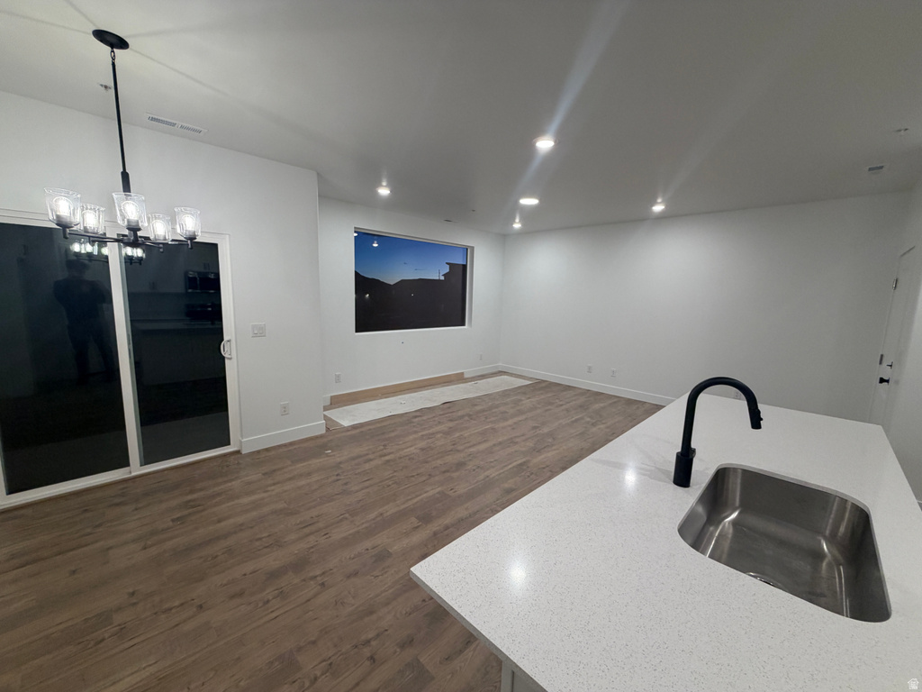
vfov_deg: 85.7
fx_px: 373
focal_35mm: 14
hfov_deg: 102.1
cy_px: 346
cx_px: 461
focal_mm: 2.22
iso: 160
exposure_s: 1/120
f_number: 2.2
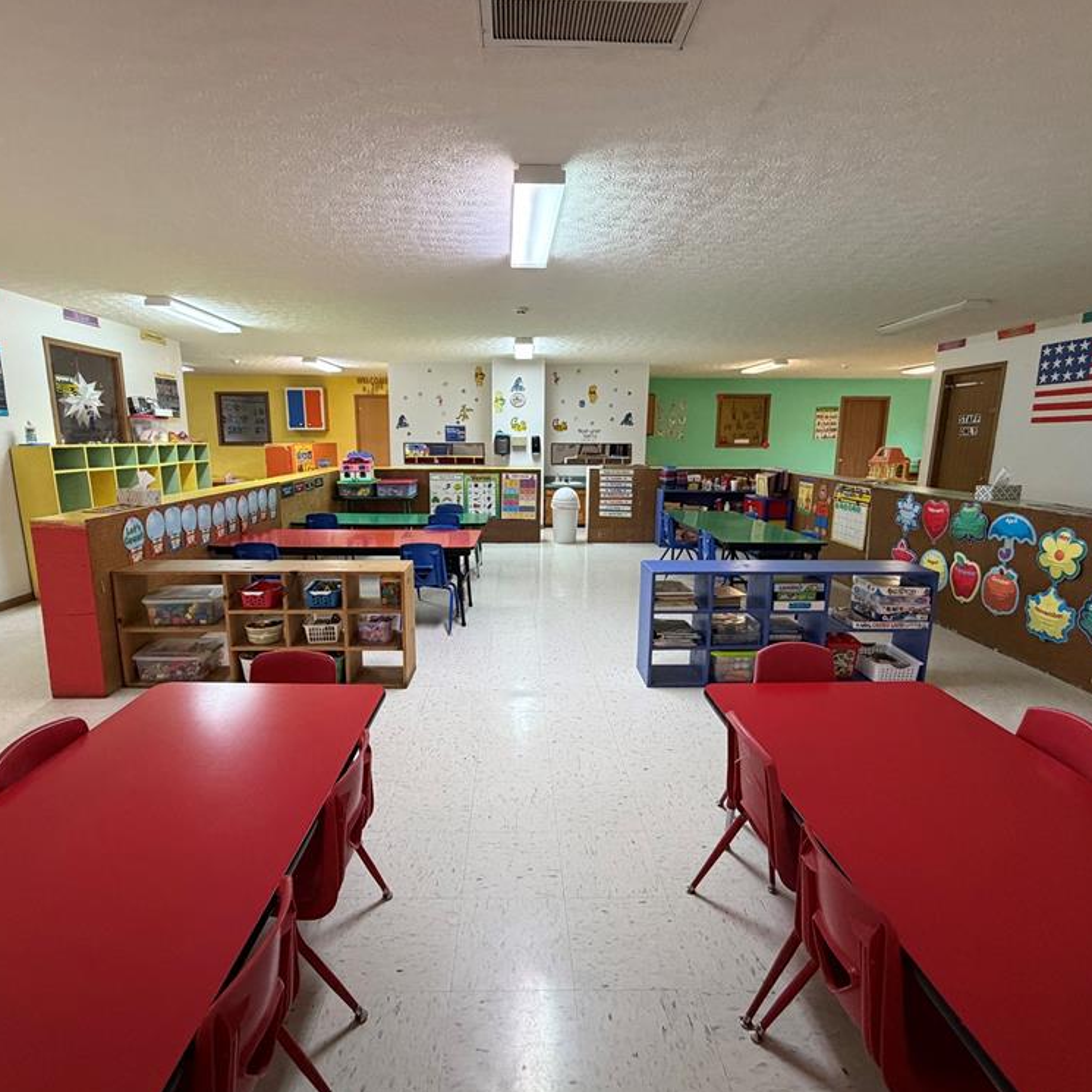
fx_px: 607
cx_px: 523
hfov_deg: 83.9
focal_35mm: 17
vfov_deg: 84.0
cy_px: 548
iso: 400
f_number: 2.2
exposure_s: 1/60
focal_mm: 2.22
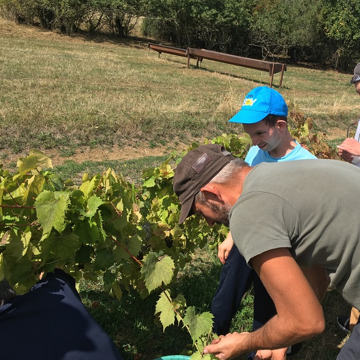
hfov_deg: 46.6
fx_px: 412
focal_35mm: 35
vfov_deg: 47.2
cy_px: 177
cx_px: 235
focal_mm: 4.15
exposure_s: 1/1261
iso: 25
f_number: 2.2
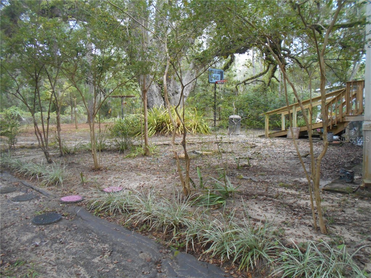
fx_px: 279
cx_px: 186
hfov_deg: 67.3
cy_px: 139
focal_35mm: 26
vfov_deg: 53.1
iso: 280
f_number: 3.2
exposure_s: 1/250
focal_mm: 4.6
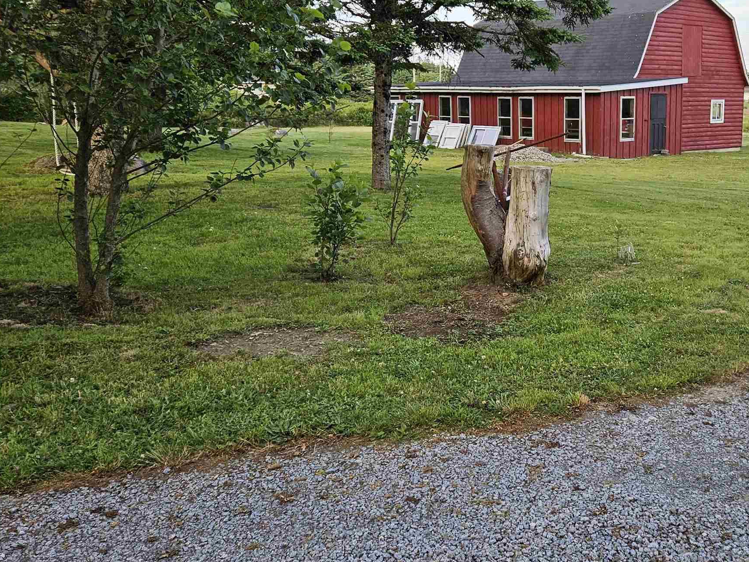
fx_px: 887
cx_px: 537
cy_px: 209
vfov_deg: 34.9
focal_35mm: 41
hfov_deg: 44.6
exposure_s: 1/431
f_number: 1.8
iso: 40
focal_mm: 5.4
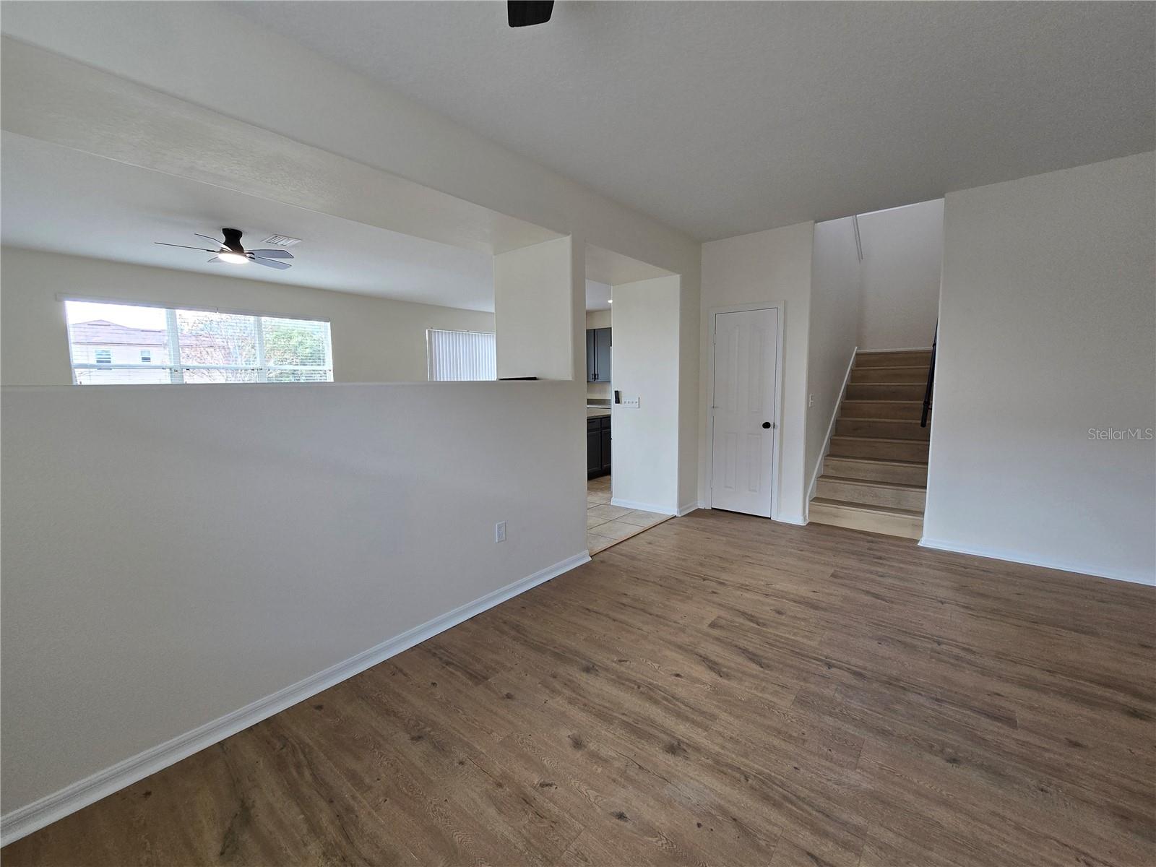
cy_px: 434
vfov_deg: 89.9
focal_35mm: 13
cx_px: 578
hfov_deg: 106.2
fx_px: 434
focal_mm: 2.2
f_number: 2.2
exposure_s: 1/120
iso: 100
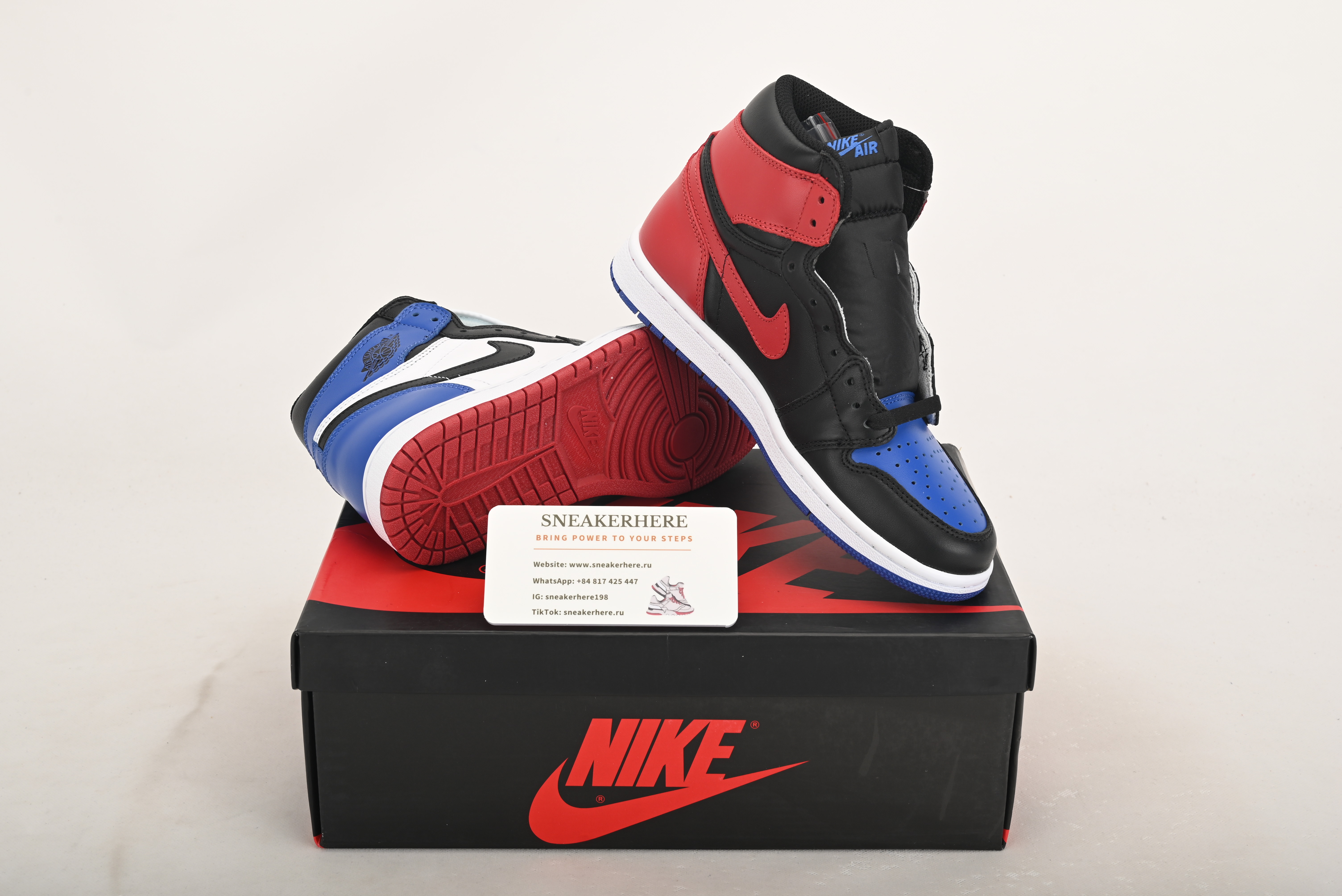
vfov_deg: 28.7
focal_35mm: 47
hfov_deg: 41.9
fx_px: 1753
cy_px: 448
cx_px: 671
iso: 100
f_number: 11
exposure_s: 1/200
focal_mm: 47
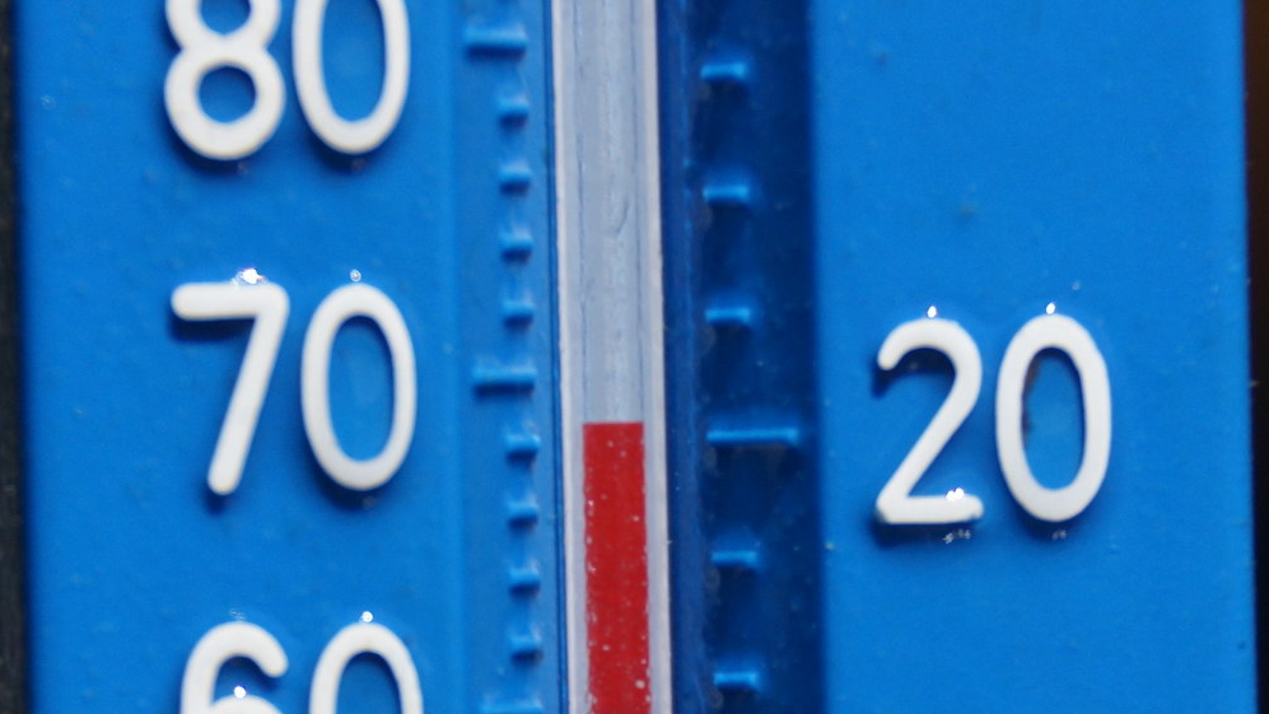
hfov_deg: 6.5
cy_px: 415
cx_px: 634
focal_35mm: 331
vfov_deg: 3.7
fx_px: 11139
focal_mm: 210
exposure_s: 1/400
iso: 200
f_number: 6.3
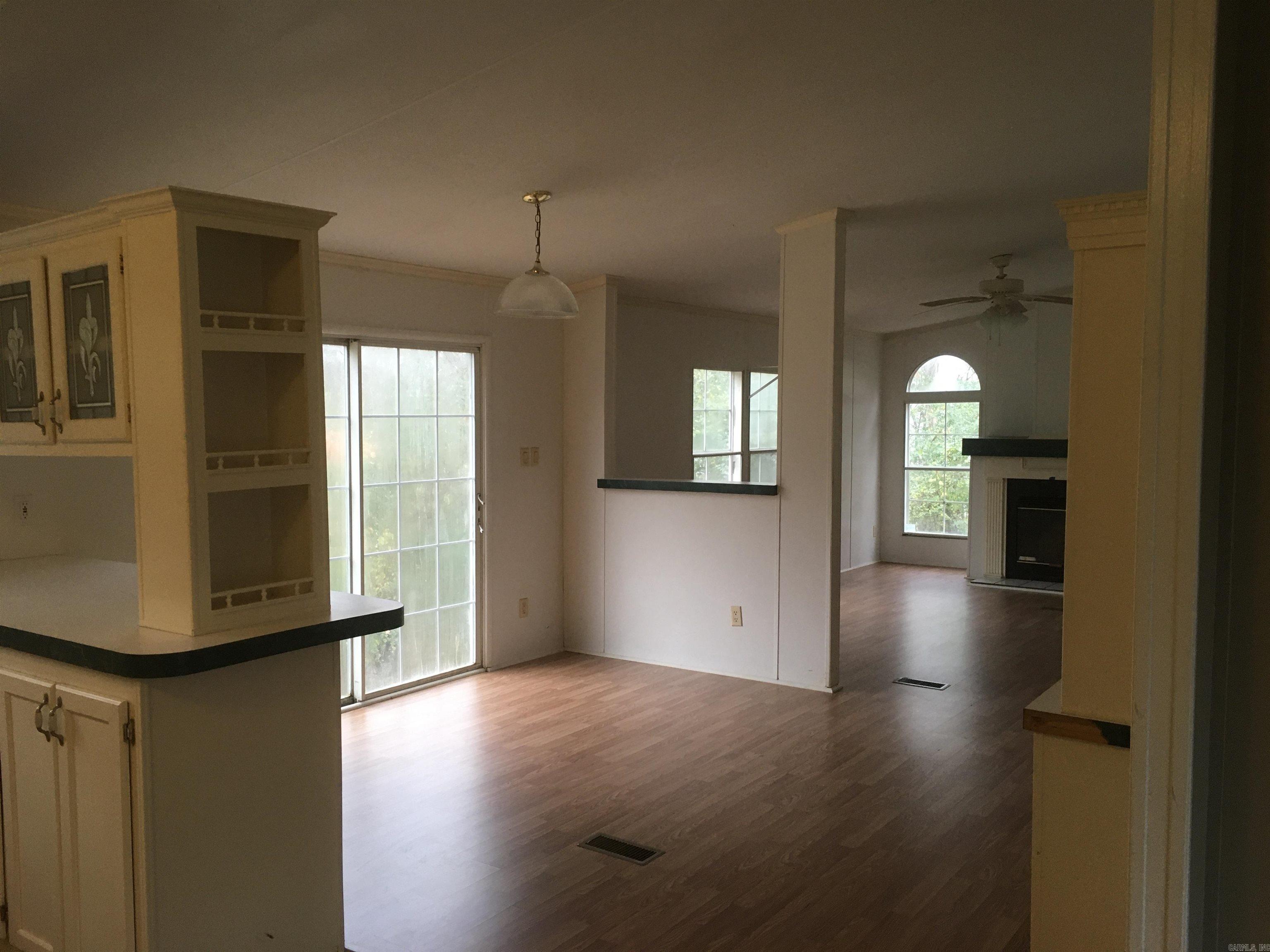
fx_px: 1064
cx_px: 635
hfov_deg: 61.7
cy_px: 476
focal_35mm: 29
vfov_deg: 48.2
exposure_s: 1/30
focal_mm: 4.15
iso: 80
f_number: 2.2
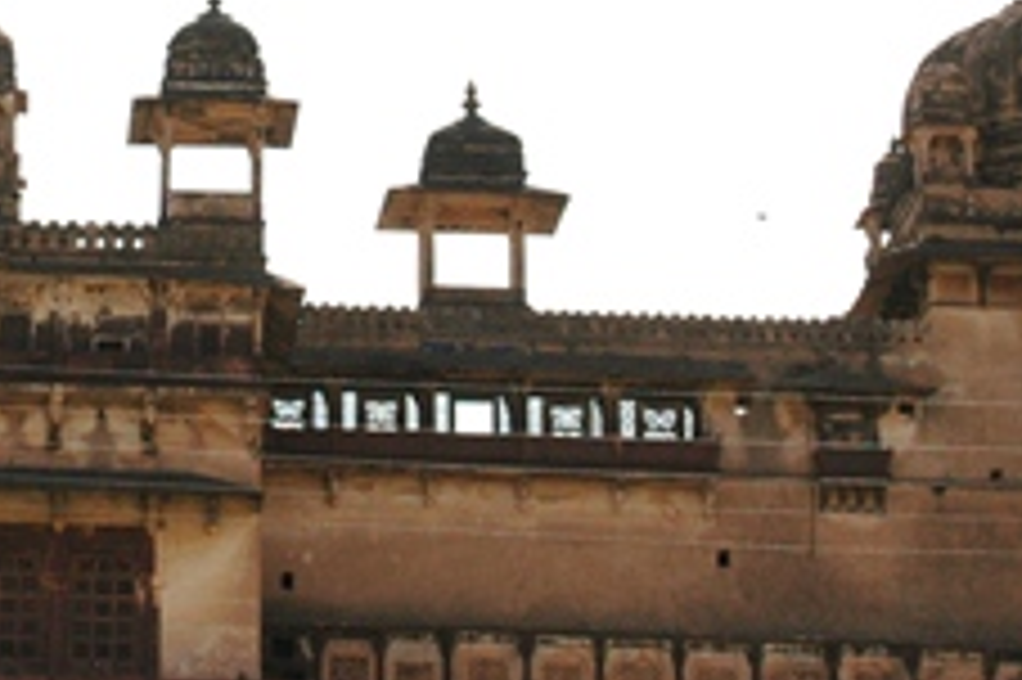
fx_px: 5049
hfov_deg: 11.5
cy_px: -158
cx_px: 90
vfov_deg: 7.6
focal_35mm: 178
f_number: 11
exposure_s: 1/500
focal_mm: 42
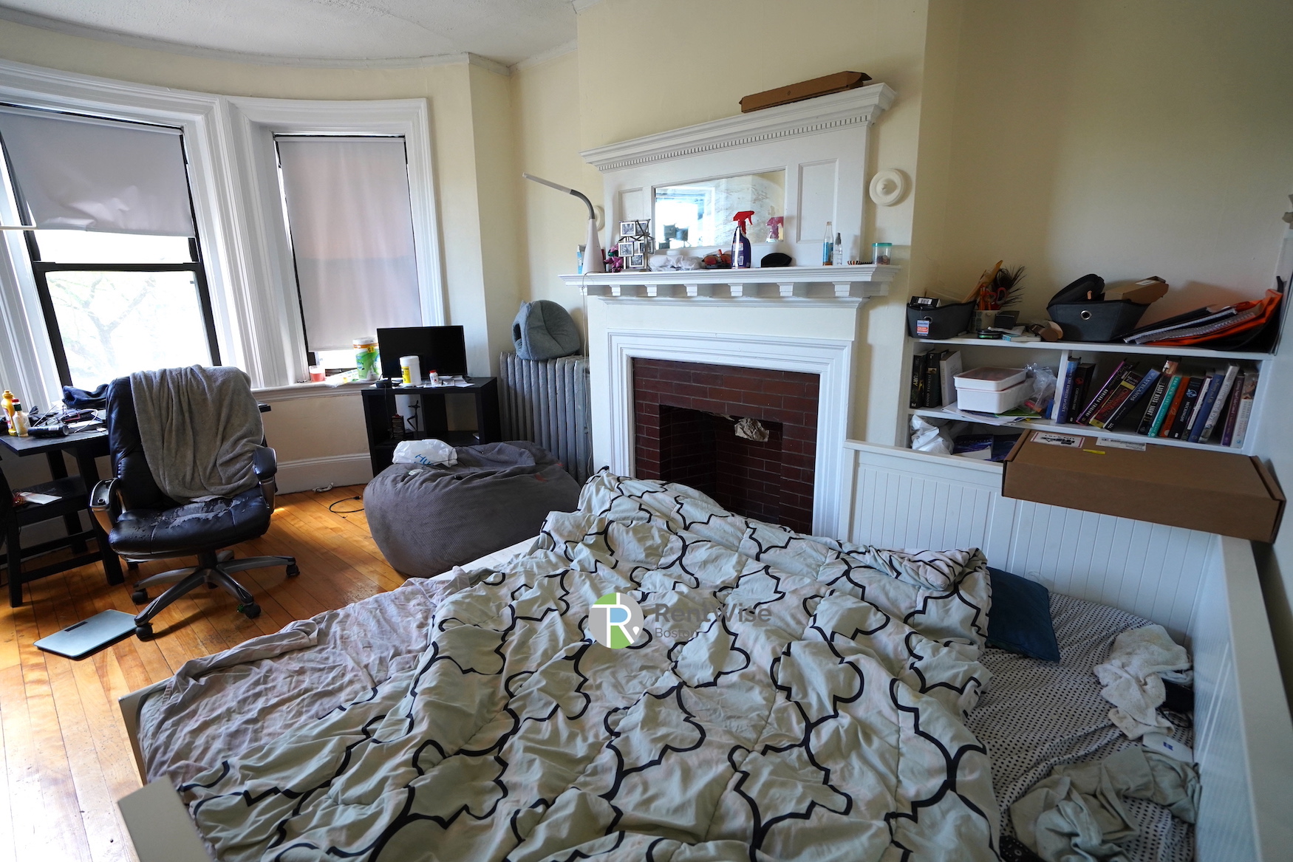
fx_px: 575
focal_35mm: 16
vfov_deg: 73.8
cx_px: 646
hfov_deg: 96.7
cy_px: 431
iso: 1600
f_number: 4
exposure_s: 1/160
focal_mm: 16
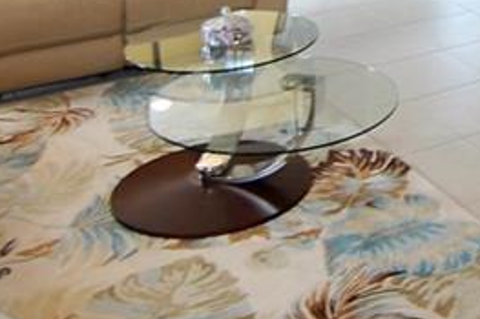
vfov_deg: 18.2
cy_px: -91
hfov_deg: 27.1
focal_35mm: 70
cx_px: 491
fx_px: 933
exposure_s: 1/8
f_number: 4
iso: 200
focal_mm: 12
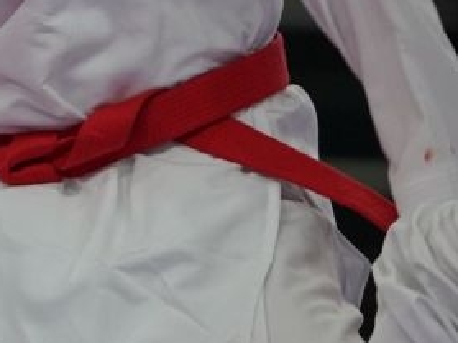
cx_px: 863
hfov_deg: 1.6
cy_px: -345
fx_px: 16426
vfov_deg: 1.2
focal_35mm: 1242
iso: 1000
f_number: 2.8
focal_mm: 200
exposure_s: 1/1000
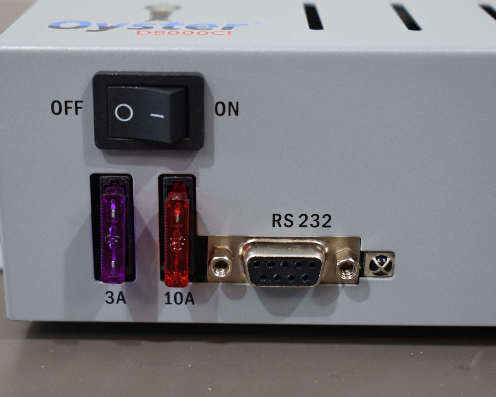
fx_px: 1057
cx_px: 233
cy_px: 198
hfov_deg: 26.4
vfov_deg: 21.3
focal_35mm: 72
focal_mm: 42
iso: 500
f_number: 5.6
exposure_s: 1/60
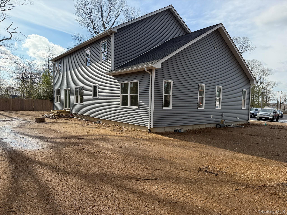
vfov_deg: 56.8
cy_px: 108
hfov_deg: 71.6
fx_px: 199
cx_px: 144
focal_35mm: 24
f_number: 1.78
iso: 100
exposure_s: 1/3759
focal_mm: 6.76
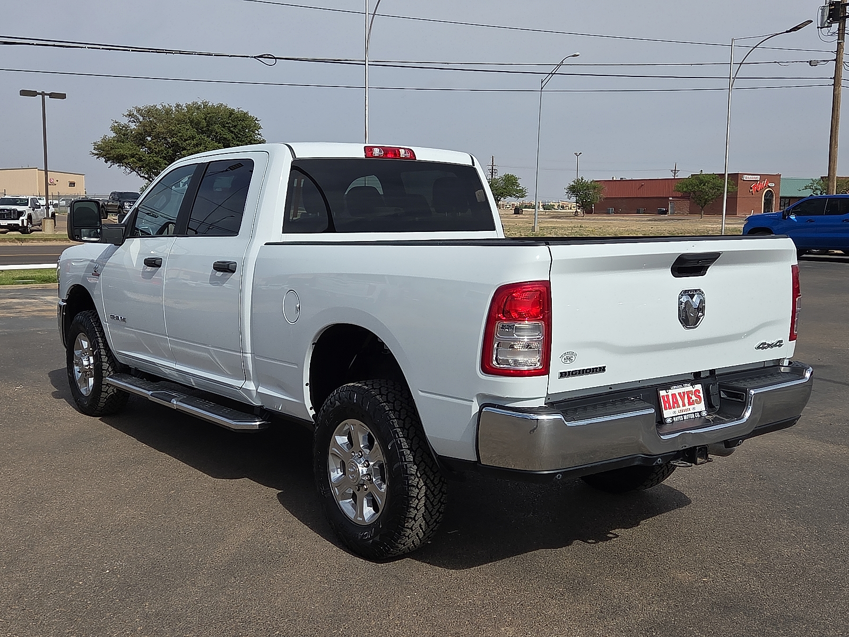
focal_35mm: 39
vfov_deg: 36.8
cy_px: 318
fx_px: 957
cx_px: 424
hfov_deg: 47.9
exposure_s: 1/10000
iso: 66
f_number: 1.8
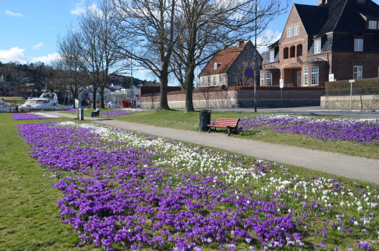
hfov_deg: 46.5
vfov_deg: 31.8
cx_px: 190
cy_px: 126
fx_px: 441
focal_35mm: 42
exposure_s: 1/250
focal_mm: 28
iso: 125
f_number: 8
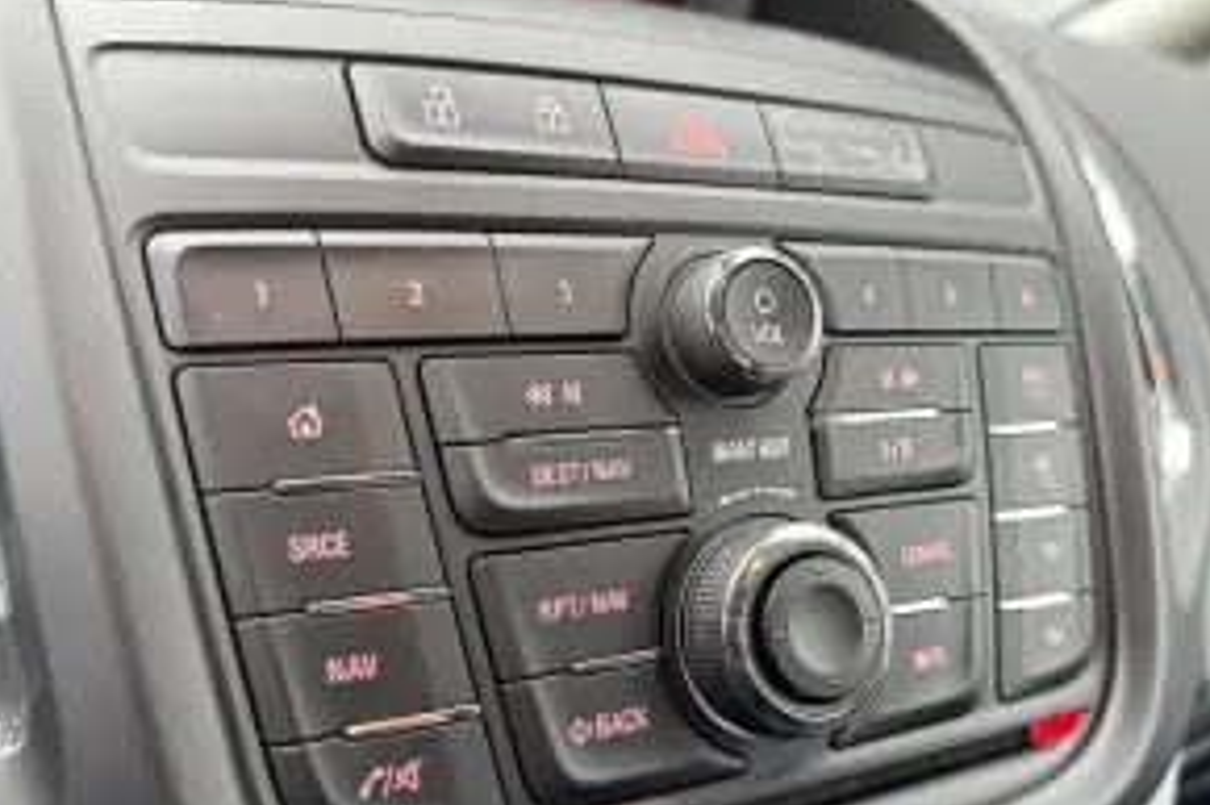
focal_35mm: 31
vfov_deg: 42.3
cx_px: 705
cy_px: 409
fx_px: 1041
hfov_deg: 60.0
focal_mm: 6.76
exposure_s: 1/46
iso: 500
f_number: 1.78
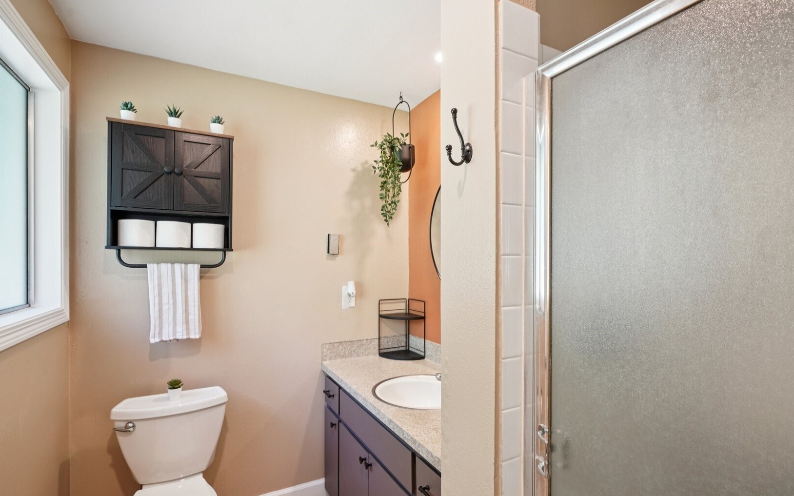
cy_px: 268
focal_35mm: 17
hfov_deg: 94.4
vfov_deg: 67.9
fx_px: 368
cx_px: 400
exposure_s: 1/10
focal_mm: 16
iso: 400
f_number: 8
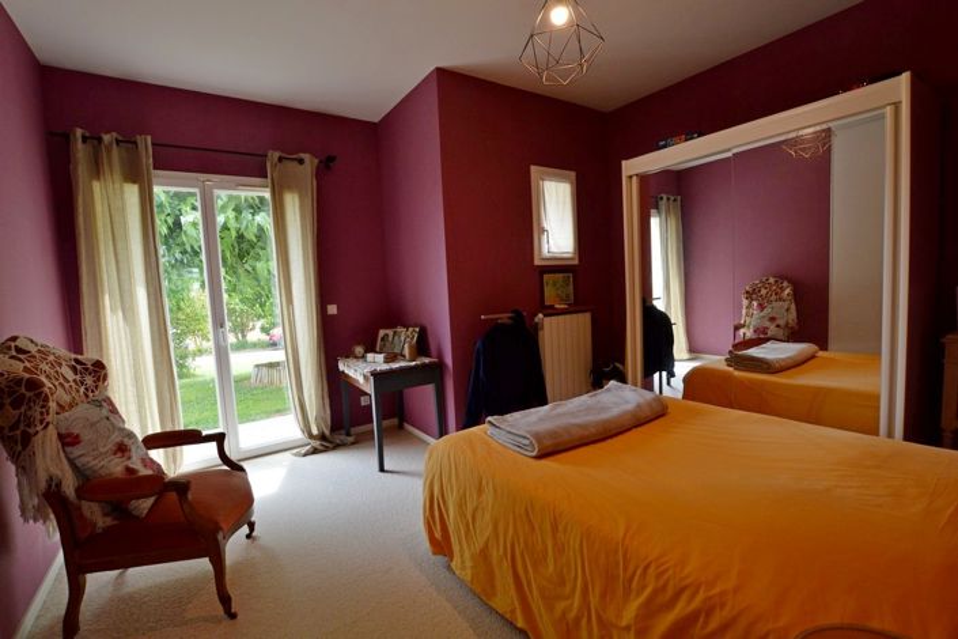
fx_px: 399
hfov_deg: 100.4
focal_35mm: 15
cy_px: 320
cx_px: 479
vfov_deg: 77.3
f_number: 5.6
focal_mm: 10
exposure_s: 1/125
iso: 400
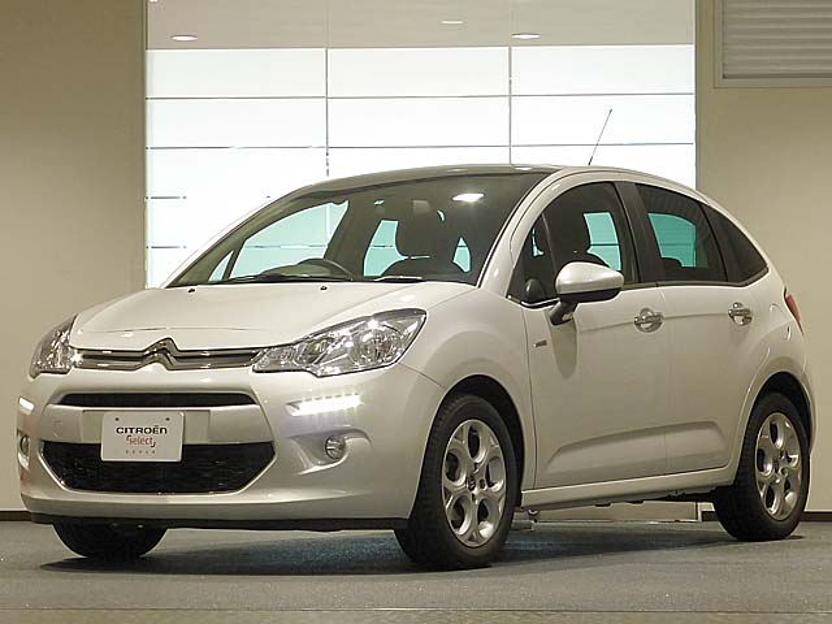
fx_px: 3221
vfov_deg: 11.1
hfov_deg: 14.7
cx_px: 416
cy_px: 312
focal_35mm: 134
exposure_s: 1/50
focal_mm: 21.8
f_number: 5.4
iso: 400
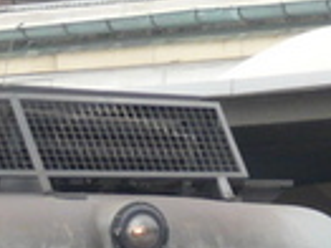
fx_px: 11951
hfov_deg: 1.6
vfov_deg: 1.2
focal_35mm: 1251
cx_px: -407
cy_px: 458
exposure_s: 1/160
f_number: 4
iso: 100
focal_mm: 27
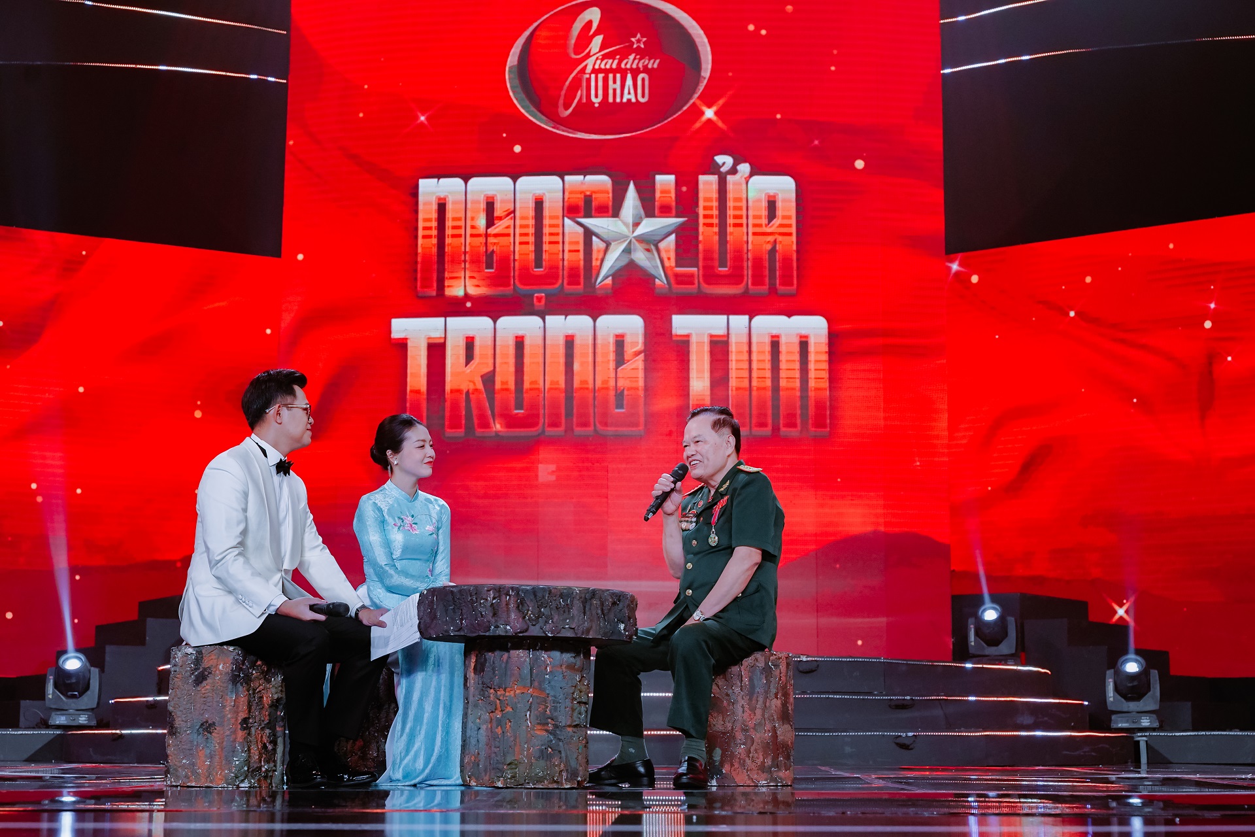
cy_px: 418
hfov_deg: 33.9
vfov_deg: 23.0
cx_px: 628
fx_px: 2057
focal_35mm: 59
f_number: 5.6
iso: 2000
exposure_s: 1/125
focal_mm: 59
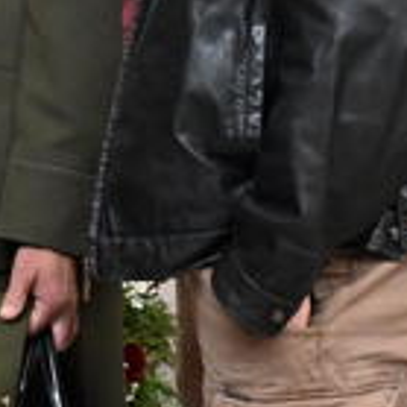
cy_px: -111
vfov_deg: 3.9
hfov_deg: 3.9
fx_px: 5893
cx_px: -460
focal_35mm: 443
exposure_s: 1/250
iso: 4000
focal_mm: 70
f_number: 5
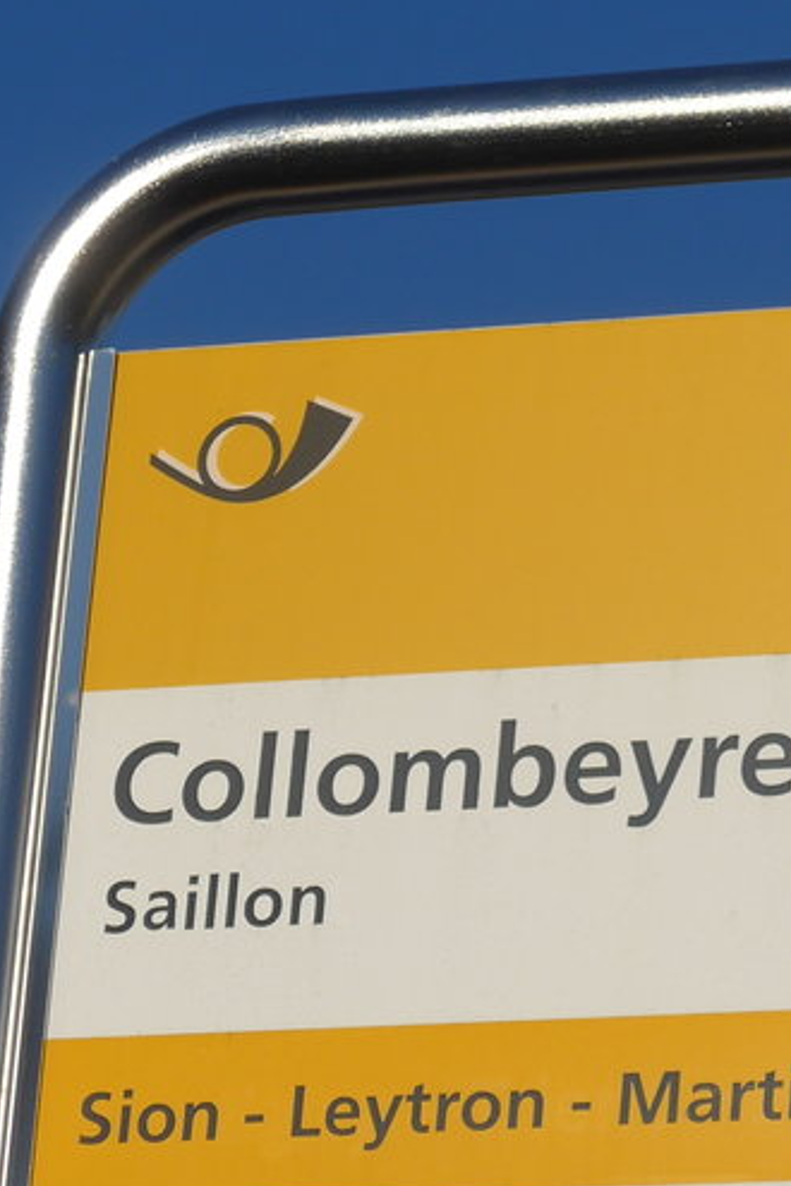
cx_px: 647
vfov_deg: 7.0
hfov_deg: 4.7
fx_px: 9722
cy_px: 685
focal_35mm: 295
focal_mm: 22.9
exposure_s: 1/1300
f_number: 5
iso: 80
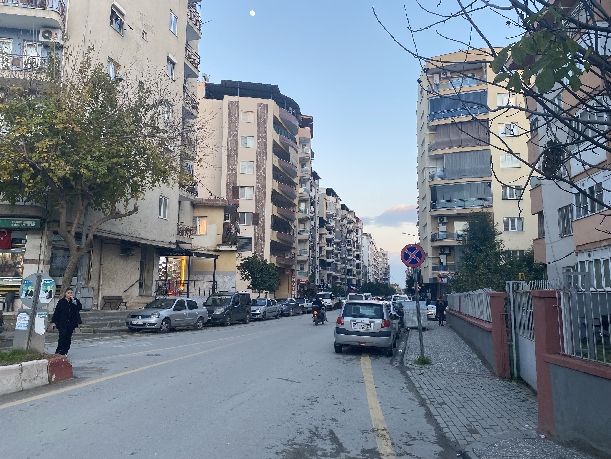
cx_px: 306
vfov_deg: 53.1
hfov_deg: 67.3
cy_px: 230
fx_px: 459
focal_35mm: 26
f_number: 1.8
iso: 50
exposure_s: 1/122
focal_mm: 4.25
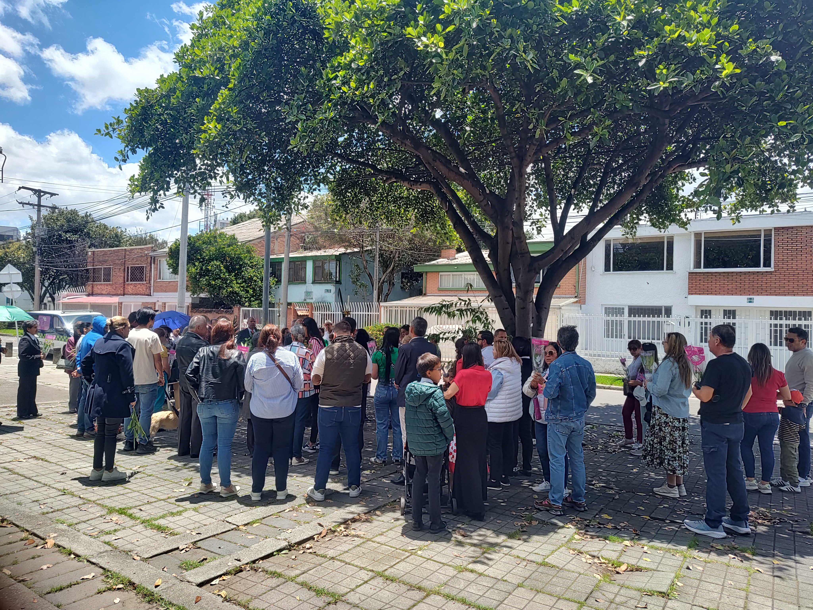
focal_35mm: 23
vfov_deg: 58.9
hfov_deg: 73.9
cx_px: 406
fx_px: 540
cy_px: 305
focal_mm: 5.56
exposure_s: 1/1089
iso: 100
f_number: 1.8
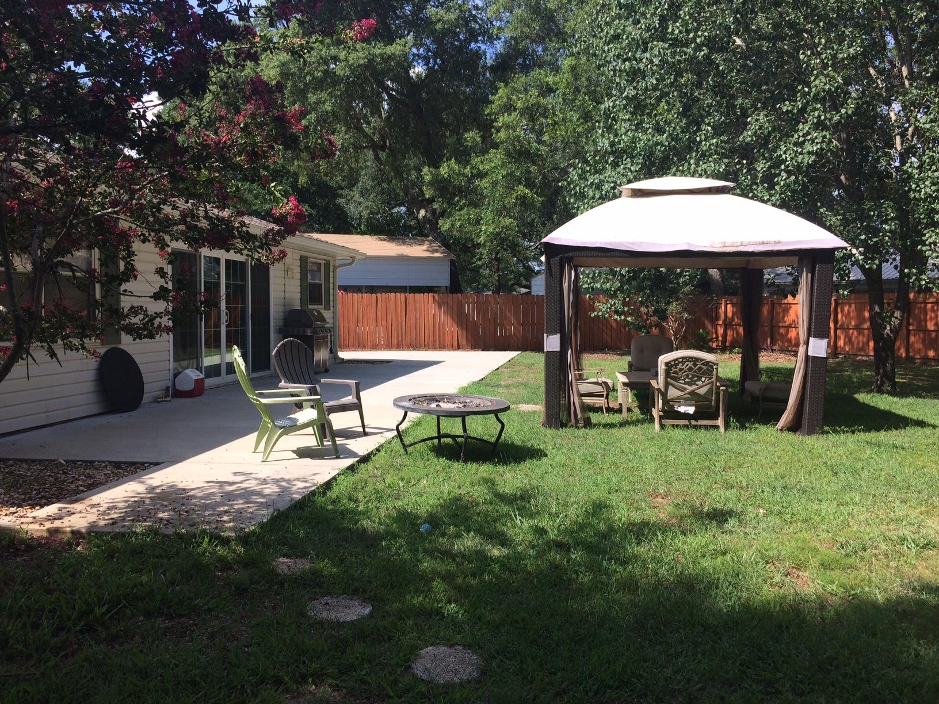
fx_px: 787
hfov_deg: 61.7
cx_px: 470
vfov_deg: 48.2
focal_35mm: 29
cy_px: 352
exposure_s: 1/1244
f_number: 2.2
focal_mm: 4.15
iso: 32
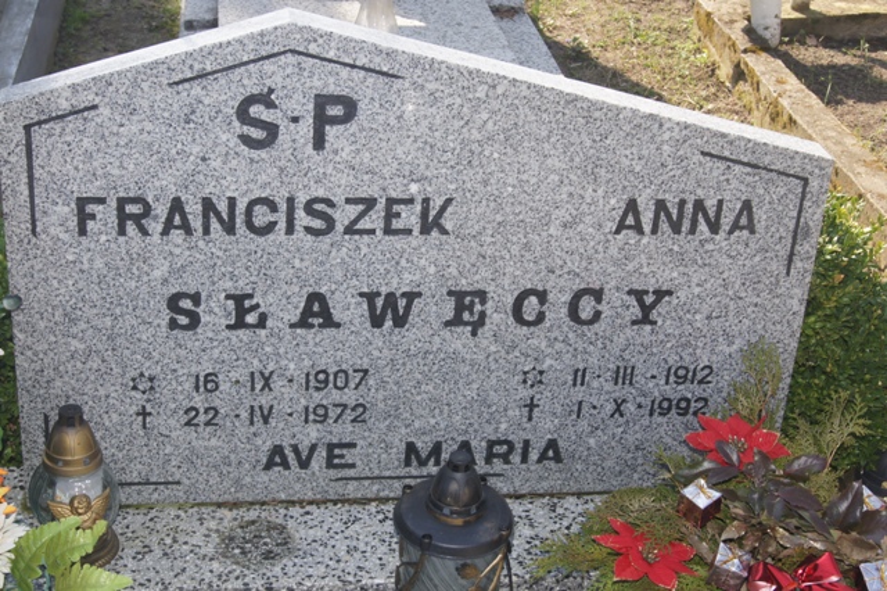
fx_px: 1293
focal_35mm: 52
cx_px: 444
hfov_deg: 37.9
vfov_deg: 25.7
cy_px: 296
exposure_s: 1/160
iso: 200
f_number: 10
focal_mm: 35
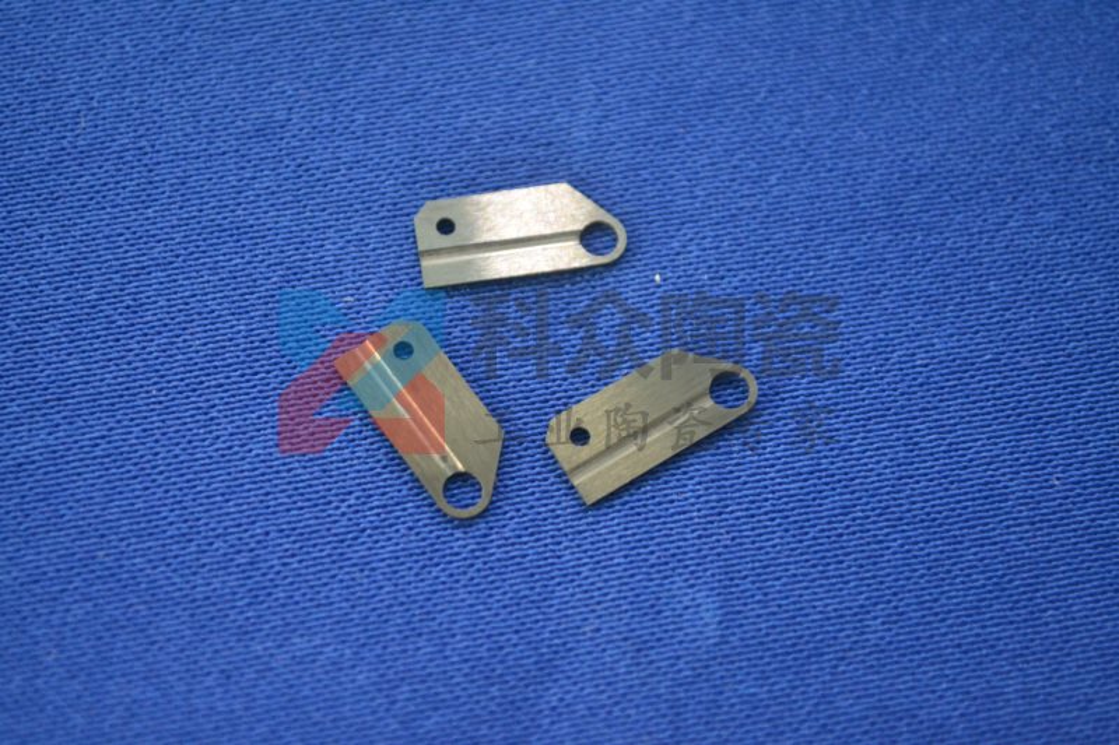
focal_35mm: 75
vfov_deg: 18.2
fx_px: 2331
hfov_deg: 27.0
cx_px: 560
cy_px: 372
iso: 1600
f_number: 5.6
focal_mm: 50
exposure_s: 1/15
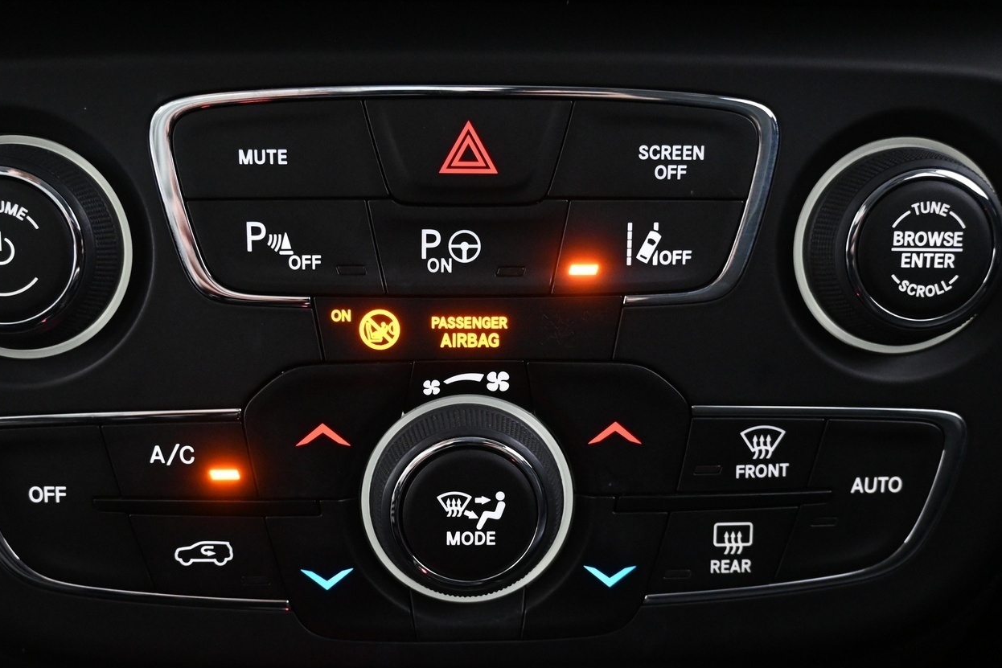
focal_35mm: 39
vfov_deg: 34.1
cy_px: 394
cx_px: 461
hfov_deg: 49.5
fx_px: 1086
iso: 3200
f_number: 3.8
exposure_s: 1/30
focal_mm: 20
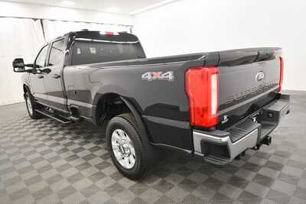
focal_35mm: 22
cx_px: 153
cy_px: 102
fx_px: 187
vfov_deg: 57.3
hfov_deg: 78.6
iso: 1600
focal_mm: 15
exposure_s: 1/125
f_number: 5.3
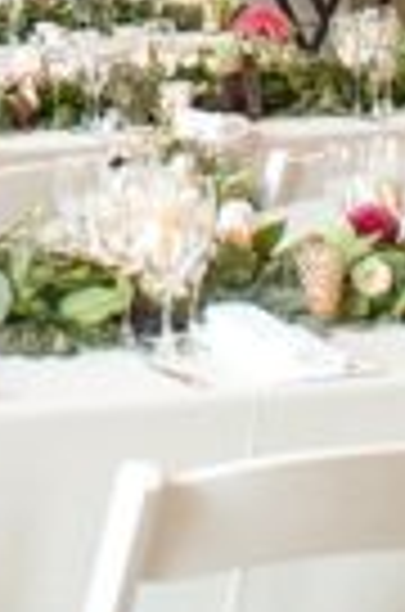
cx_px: -47
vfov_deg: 12.3
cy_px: -549
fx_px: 2561
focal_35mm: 151
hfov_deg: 9.0
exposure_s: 1/160
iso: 1000
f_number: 3.2
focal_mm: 20
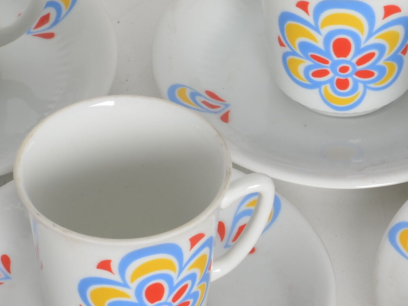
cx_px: 474
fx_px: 3088
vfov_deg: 5.7
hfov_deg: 7.5
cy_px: 160
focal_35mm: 262
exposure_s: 1/125
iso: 100
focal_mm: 50
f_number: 11
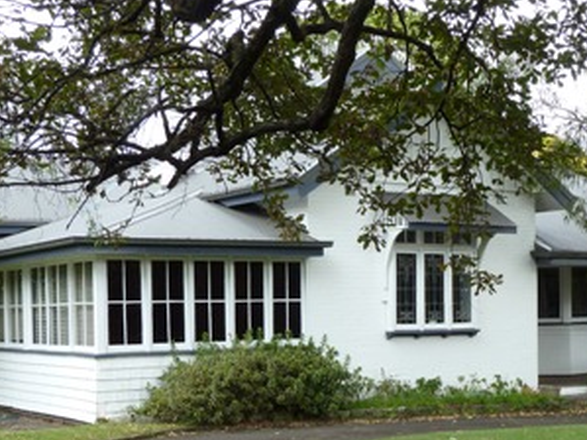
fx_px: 1119
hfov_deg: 29.3
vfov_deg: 22.0
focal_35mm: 66
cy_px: 330
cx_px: 354
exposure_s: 1/60
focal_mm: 6.1
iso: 80
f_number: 3.6
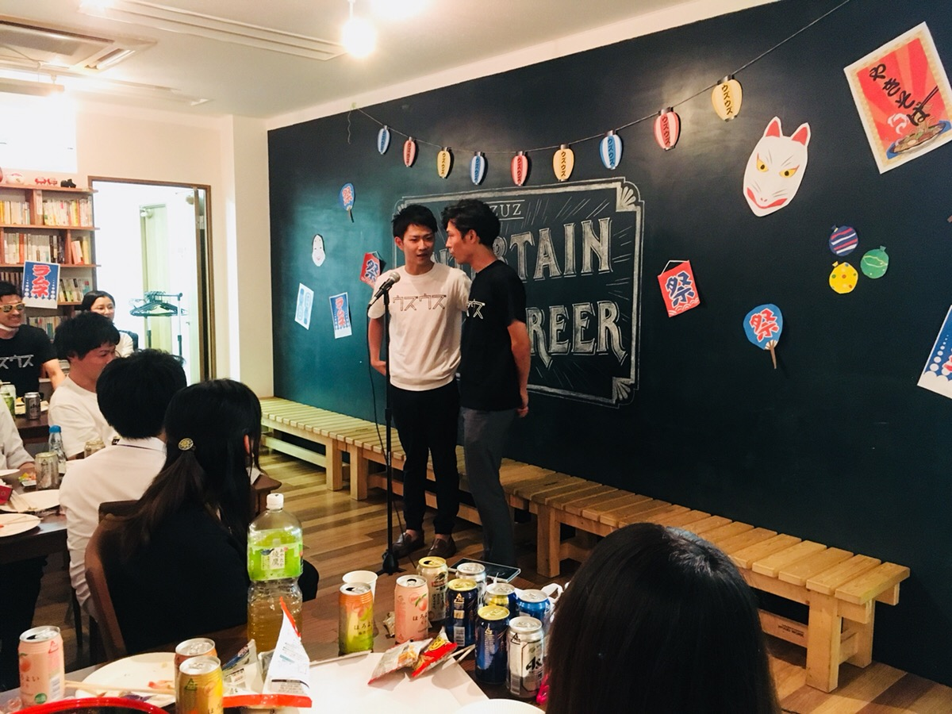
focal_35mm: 29
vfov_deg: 48.2
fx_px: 798
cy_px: 357
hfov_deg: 61.7
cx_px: 476
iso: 250
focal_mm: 4.15
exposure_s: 1/15
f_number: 2.2
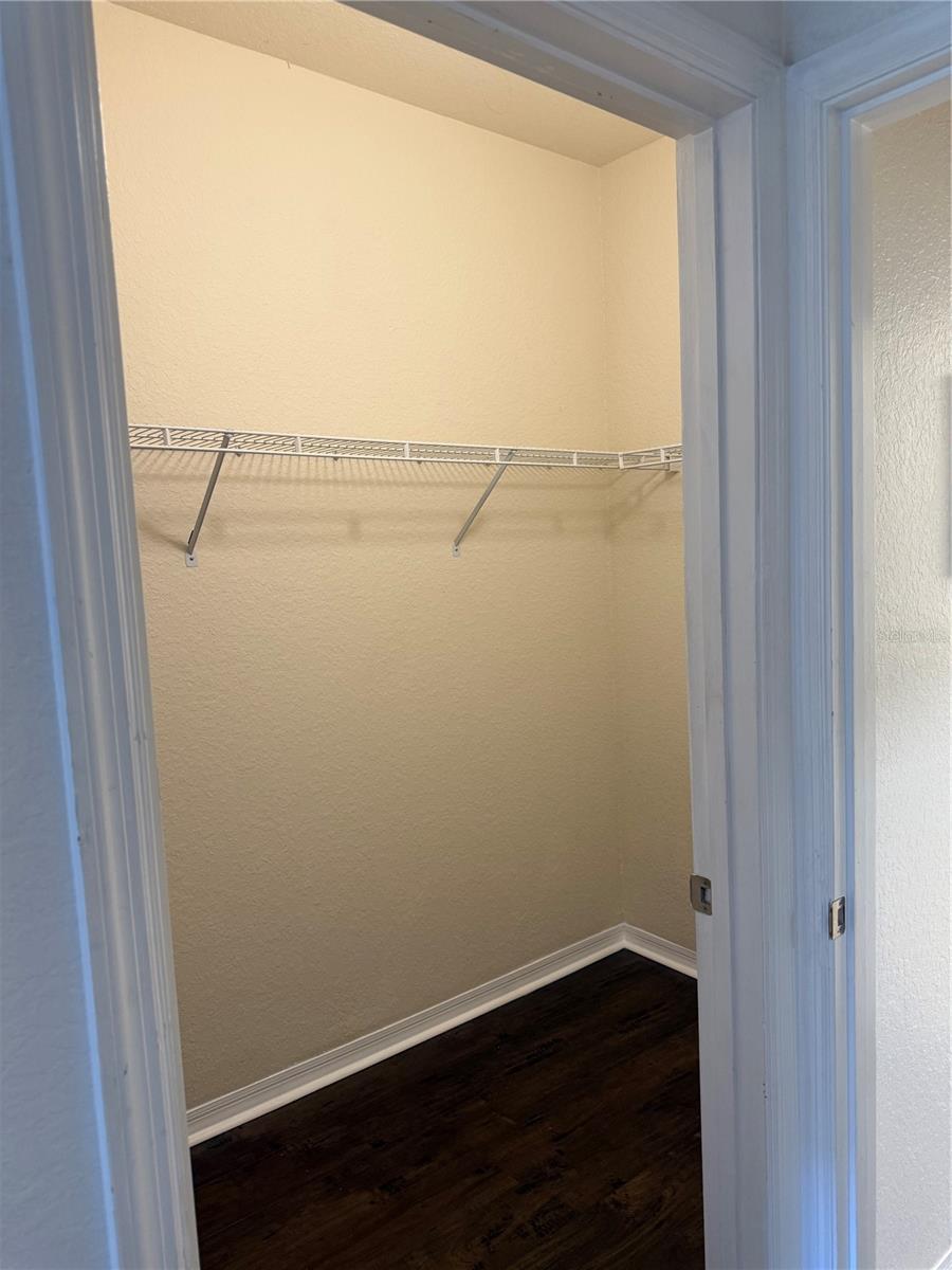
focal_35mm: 24
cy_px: 635
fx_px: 880
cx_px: 476
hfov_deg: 56.8
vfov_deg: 71.6
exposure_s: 1/60
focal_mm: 6.76
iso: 200
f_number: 1.78
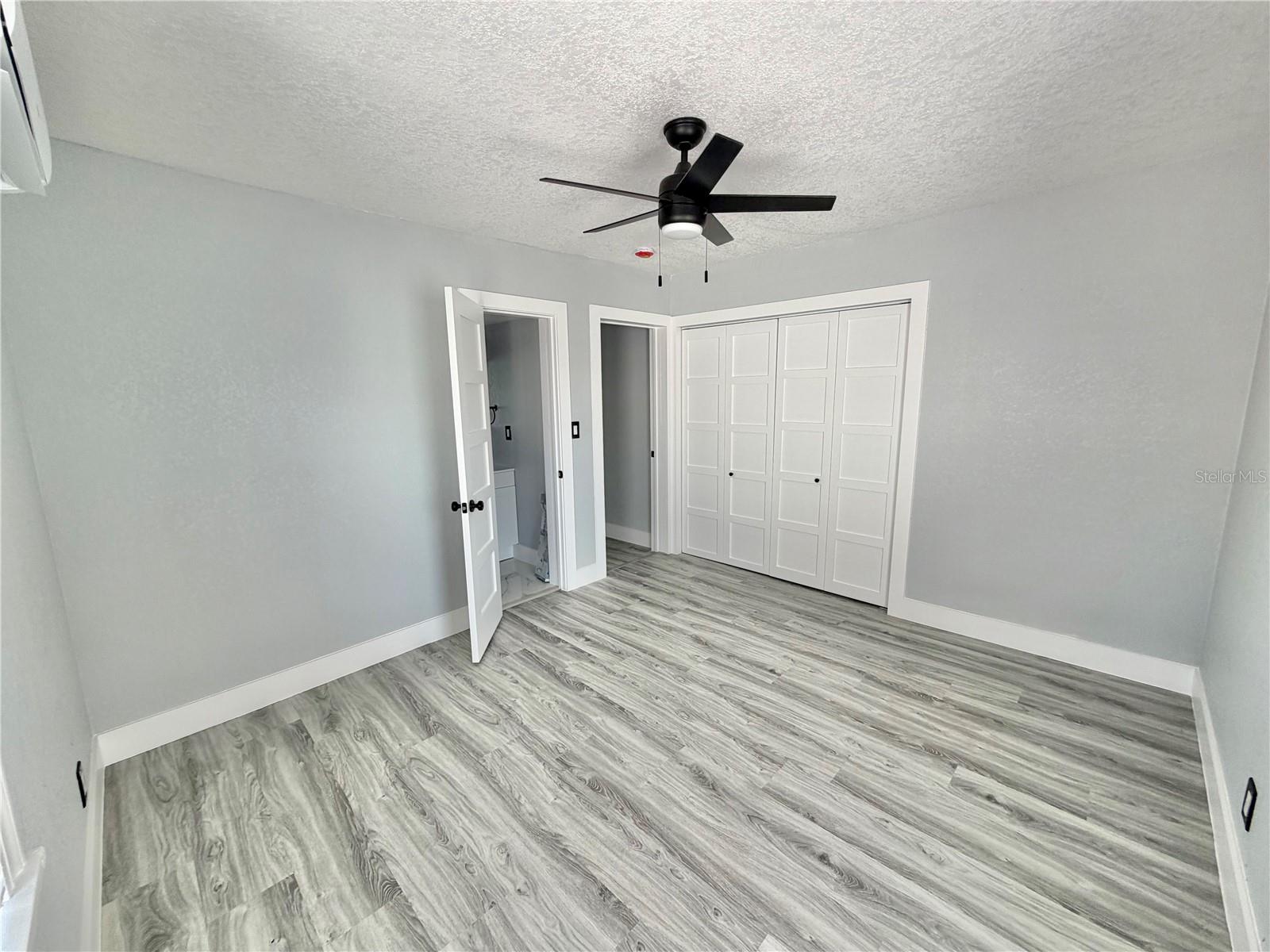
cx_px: 635
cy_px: 476
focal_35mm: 14
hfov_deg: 102.1
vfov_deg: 85.7
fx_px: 514
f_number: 2.2
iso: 64
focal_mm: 2.22
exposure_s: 1/121
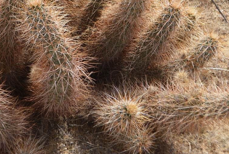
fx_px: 643
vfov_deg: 13.6
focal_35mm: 101
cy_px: 51
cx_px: 73
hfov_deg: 20.1
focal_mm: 40
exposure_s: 1/1600
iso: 400
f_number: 6.3
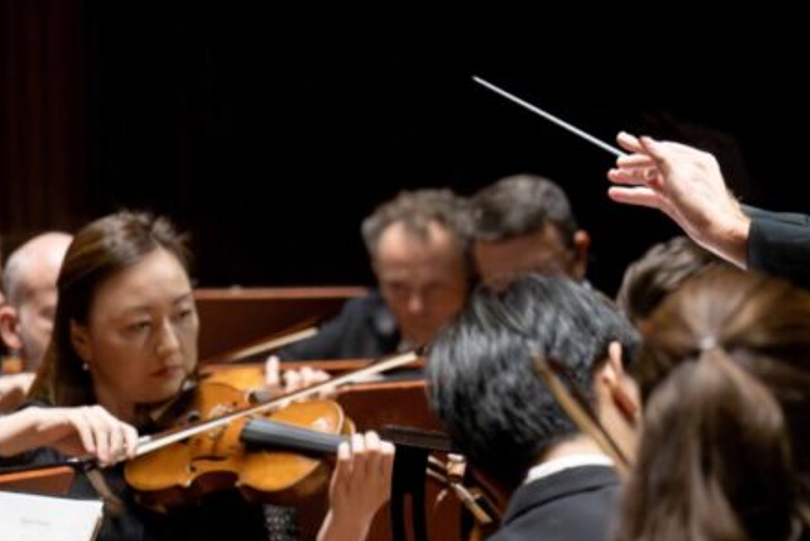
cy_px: -11
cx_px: 911
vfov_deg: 3.9
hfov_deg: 5.8
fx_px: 7990
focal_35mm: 355
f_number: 4.5
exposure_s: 1/320
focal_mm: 130
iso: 8000
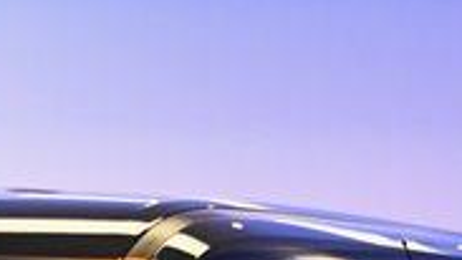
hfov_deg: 6.8
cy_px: 769
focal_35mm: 310
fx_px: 3798
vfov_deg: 3.8
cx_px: -275
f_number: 2.8
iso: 2000
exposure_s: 1/200
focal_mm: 53
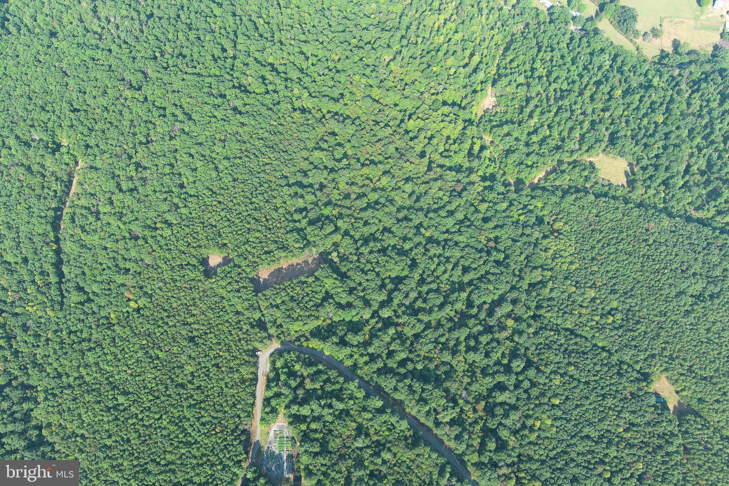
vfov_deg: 45.0
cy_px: 243
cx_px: 364
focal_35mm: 29
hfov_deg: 63.7
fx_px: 587
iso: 100
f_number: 2.8
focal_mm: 10.57
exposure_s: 1/296
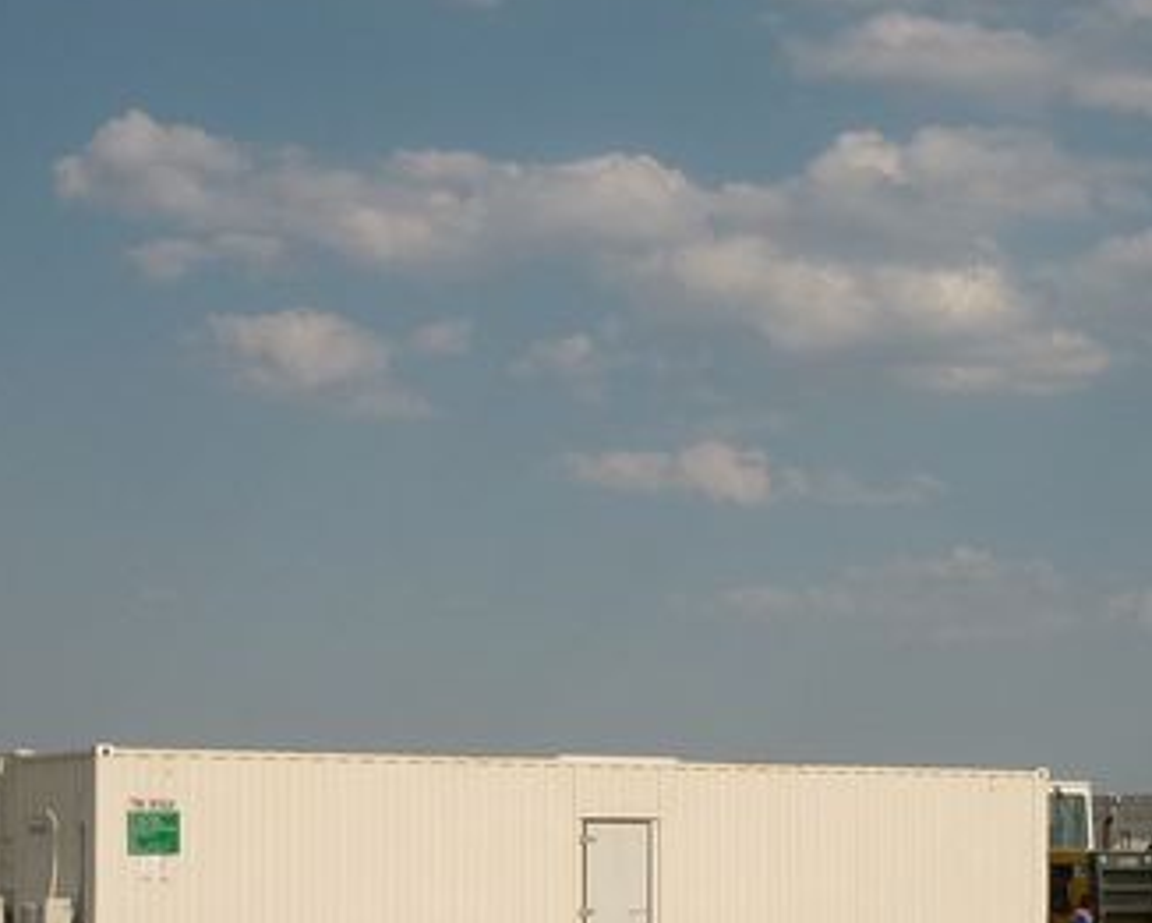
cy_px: 863
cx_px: 657
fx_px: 2694
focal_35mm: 79
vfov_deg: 19.0
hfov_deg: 24.1
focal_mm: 5.5
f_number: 8
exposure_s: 1/500
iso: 100
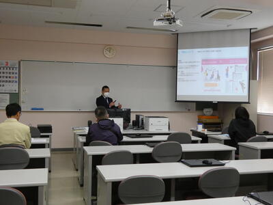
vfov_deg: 35.1
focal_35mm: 41
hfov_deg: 45.8
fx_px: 323
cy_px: 102
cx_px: 136
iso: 500
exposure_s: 1/125
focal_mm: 7.3
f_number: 3.6
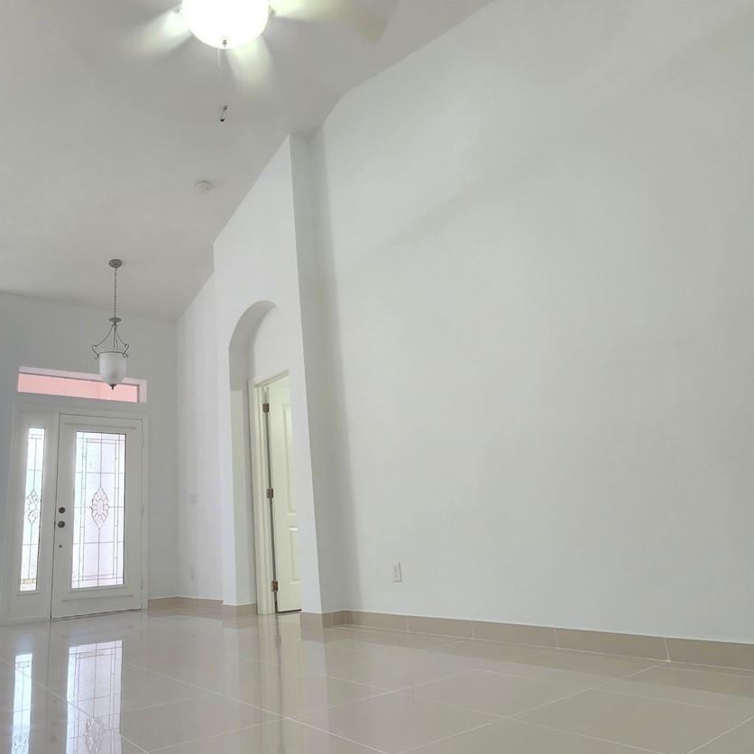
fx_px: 542
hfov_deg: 68.2
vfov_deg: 69.6
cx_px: 268
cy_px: 397
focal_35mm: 22
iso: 200
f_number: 1.9
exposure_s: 1/60
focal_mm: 2.2
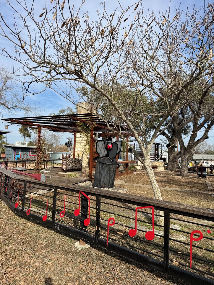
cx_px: 107
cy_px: 142
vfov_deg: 71.6
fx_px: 198
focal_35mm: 24
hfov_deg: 56.8
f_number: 1.78
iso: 80
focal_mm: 6.76
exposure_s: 1/4608
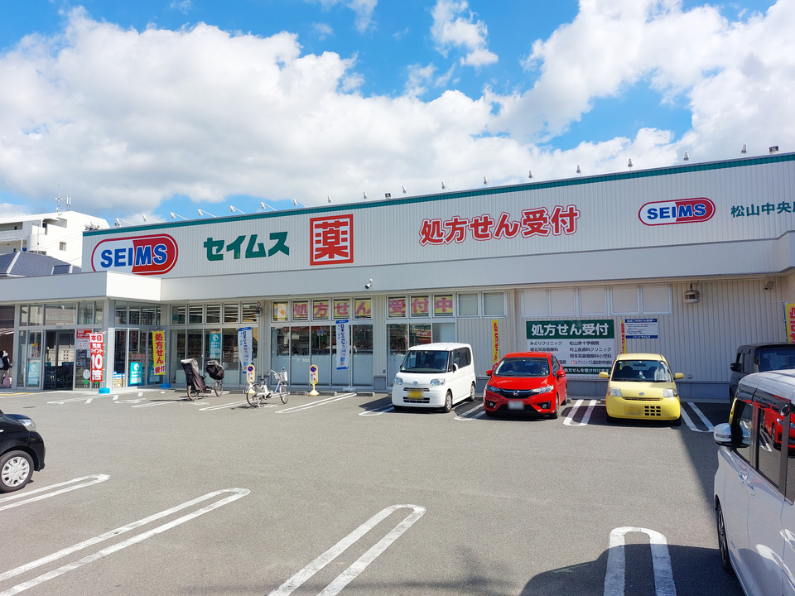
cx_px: 398
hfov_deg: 71.6
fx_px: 551
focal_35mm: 24
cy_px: 298
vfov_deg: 56.8
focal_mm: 5.23
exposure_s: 1/1150
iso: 25
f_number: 1.8
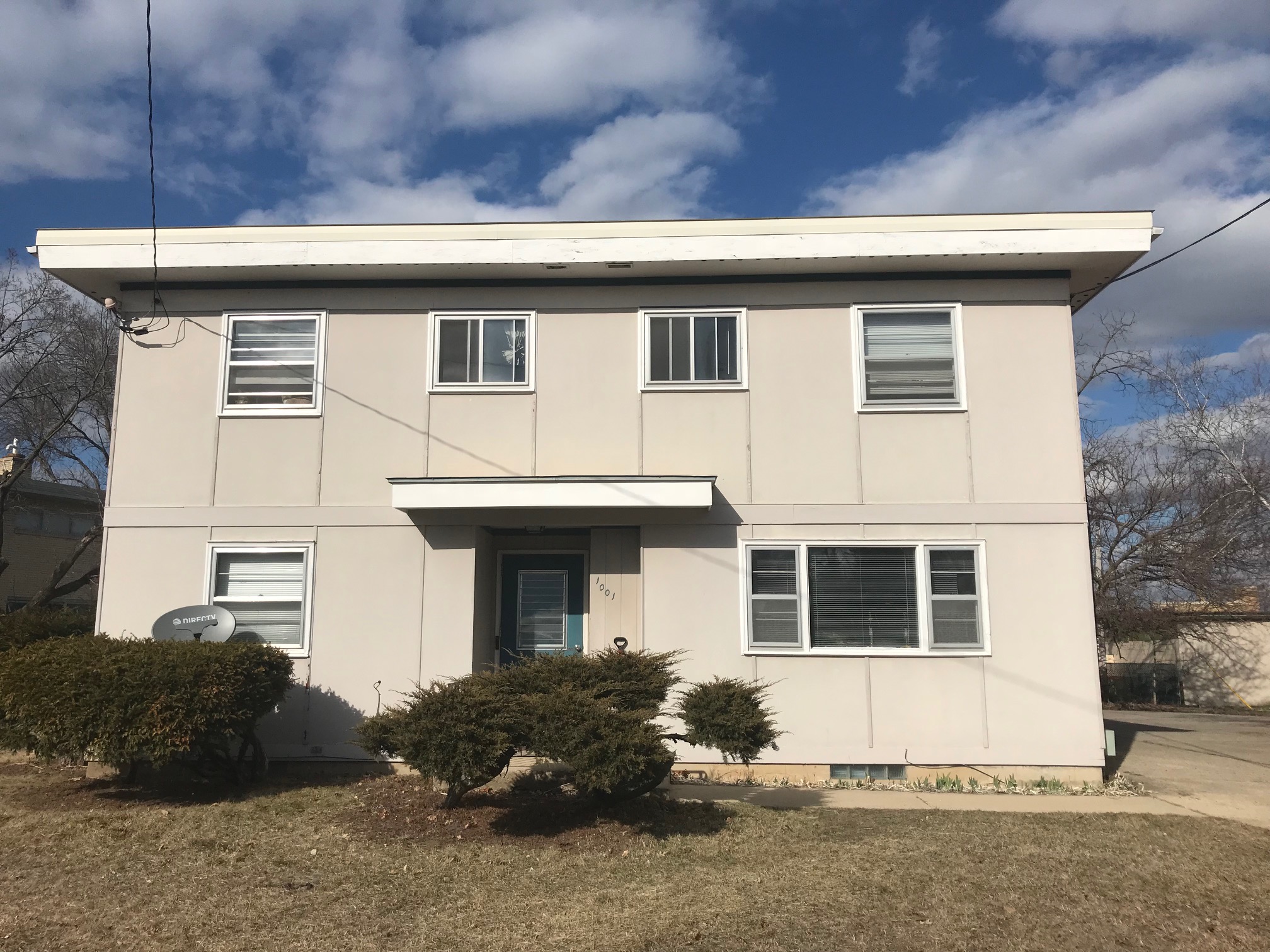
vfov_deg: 49.7
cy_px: 476
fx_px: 1027
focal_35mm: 28
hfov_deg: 63.4
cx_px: 635
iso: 20
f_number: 1.8
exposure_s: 1/6410
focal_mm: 3.99
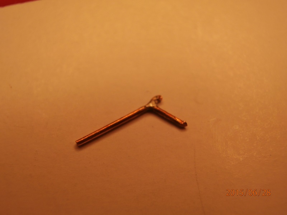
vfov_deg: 37.7
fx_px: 315
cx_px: 144
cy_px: 108
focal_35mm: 38
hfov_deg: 49.0
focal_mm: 6.67
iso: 100
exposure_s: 1/160
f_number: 3.9
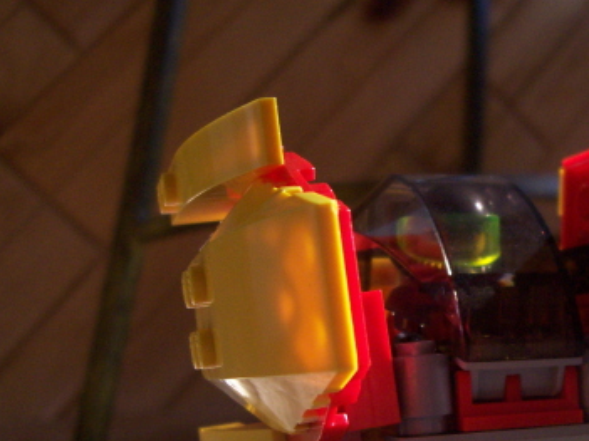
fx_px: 1055
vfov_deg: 23.5
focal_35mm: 62
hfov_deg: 30.2
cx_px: 502
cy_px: 297
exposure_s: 1/24.5
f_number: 2.7
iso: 160
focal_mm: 5.6
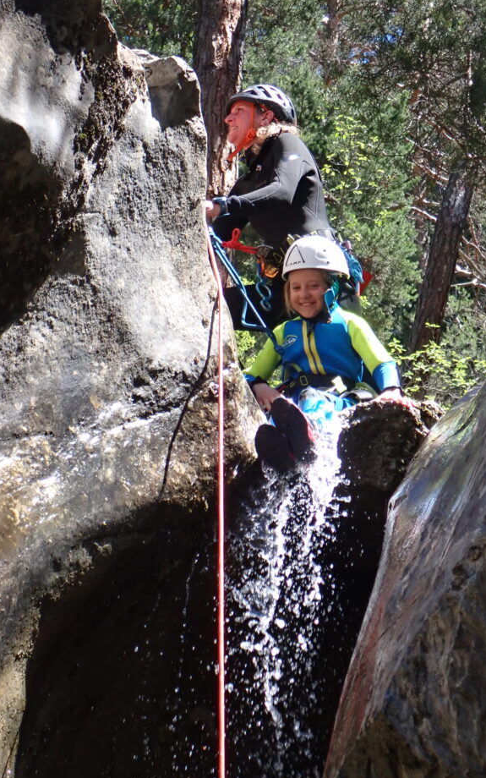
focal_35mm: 118
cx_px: 266
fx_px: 2501
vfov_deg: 17.7
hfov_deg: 11.1
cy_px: 417
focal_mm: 18
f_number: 4.9
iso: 400
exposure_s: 1/500
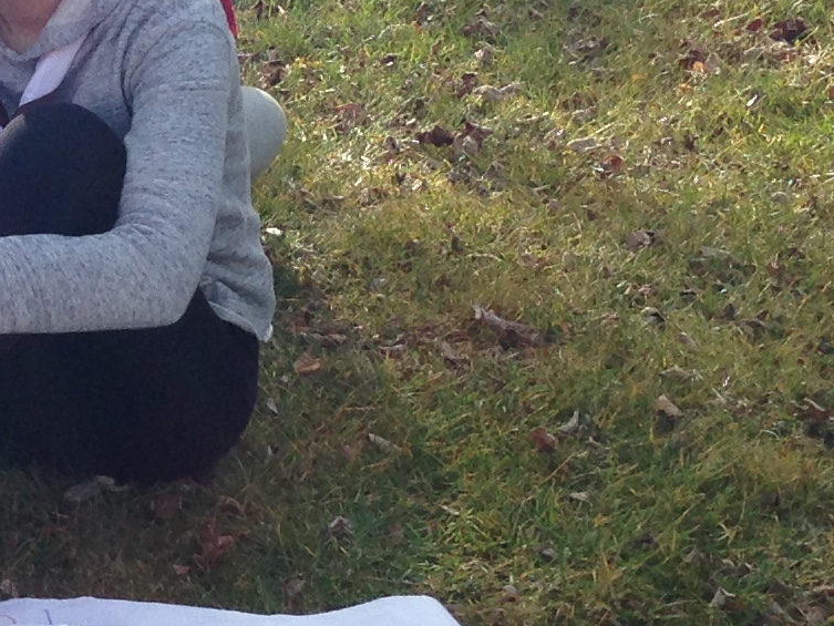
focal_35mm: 143
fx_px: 3446
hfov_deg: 12.9
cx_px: -497
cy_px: 335
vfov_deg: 10.4
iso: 50
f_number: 2.4
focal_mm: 4.12
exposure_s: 1/669
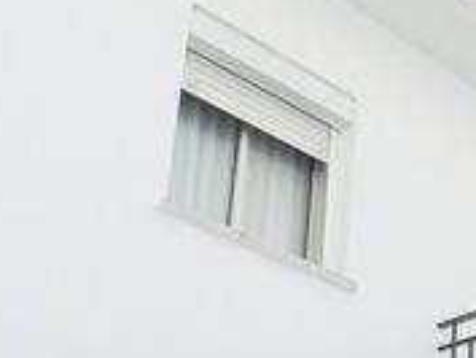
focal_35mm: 75
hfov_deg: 25.5
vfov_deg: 18.5
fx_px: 1032
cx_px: 389
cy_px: 444
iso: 80
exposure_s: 1/320
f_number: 3.4
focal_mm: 4.4
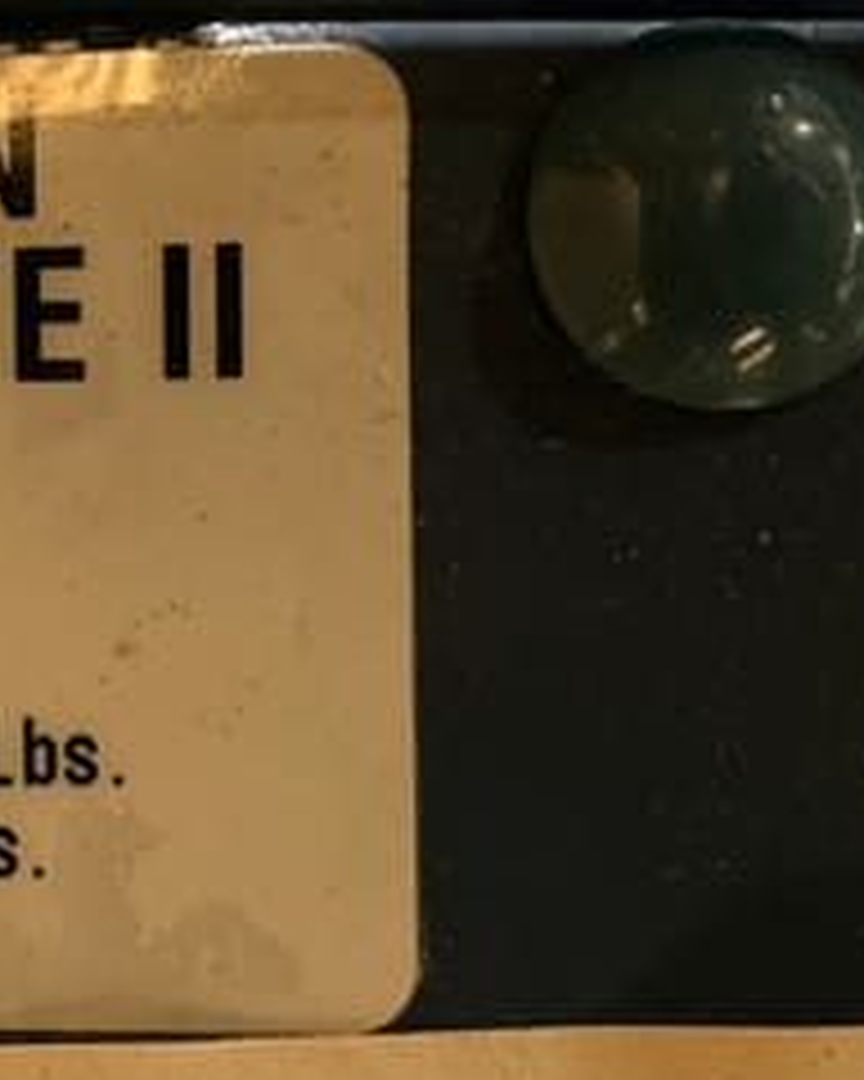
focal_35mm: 57
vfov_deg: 33.0
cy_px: 470
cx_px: -180
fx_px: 1822
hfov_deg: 24.2
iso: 160
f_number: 1.8
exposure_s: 1/50
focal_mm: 3
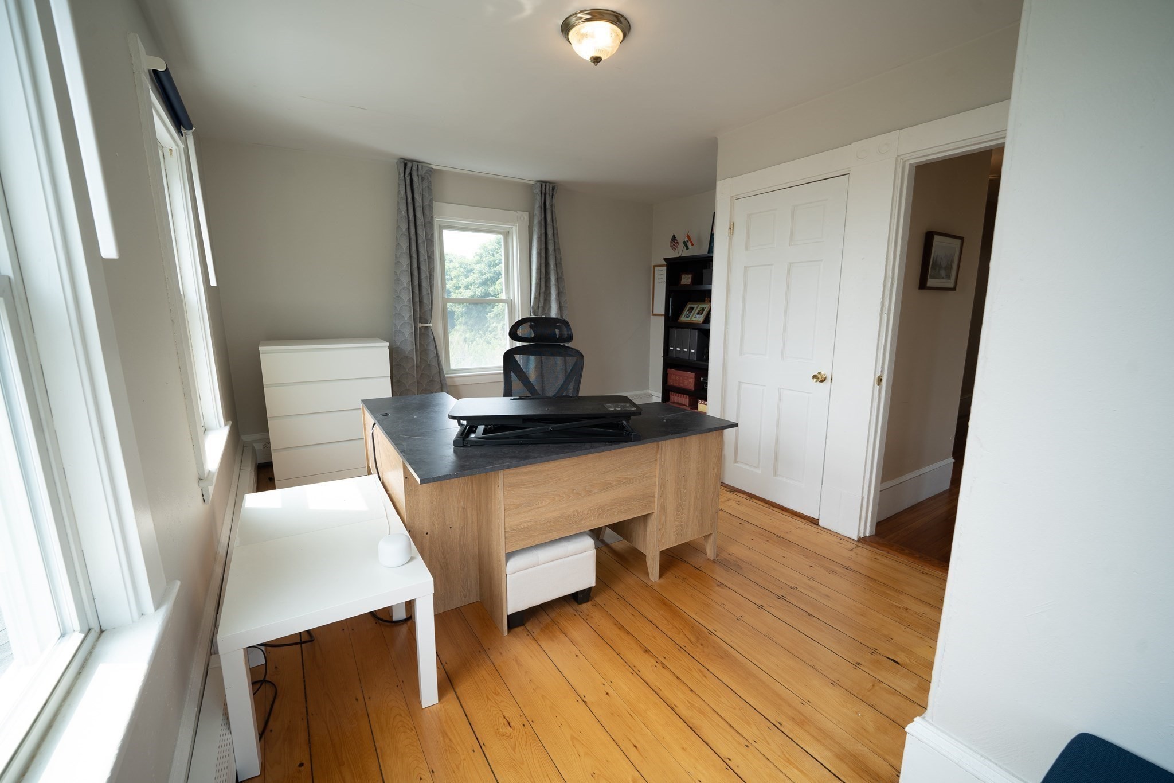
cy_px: 392
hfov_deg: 104.3
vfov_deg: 81.2
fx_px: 456
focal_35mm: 14
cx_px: 587
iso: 100
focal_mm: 14
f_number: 6.3
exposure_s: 1/25
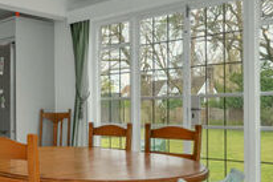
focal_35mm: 51
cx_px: 72
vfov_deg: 26.3
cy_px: 120
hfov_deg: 38.0
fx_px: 386
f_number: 11
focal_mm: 15
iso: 400
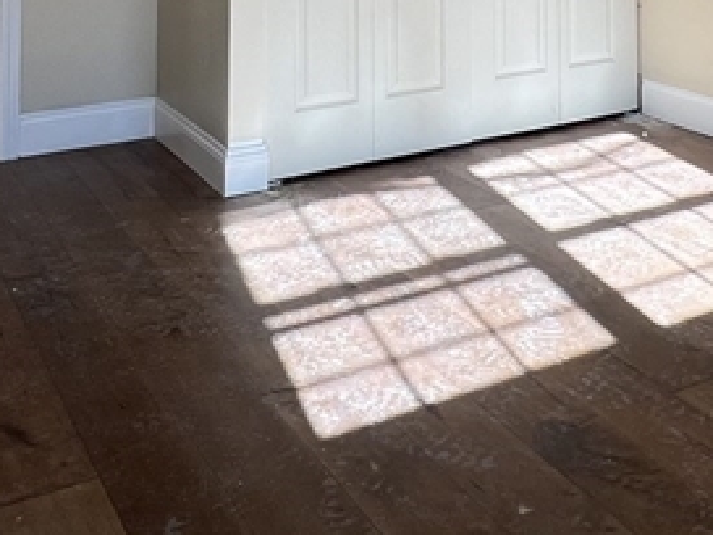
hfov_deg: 38.6
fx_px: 1009
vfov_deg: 24.6
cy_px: -212
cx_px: 448
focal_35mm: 49
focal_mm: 1.57
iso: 32
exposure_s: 1/99
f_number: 1.8
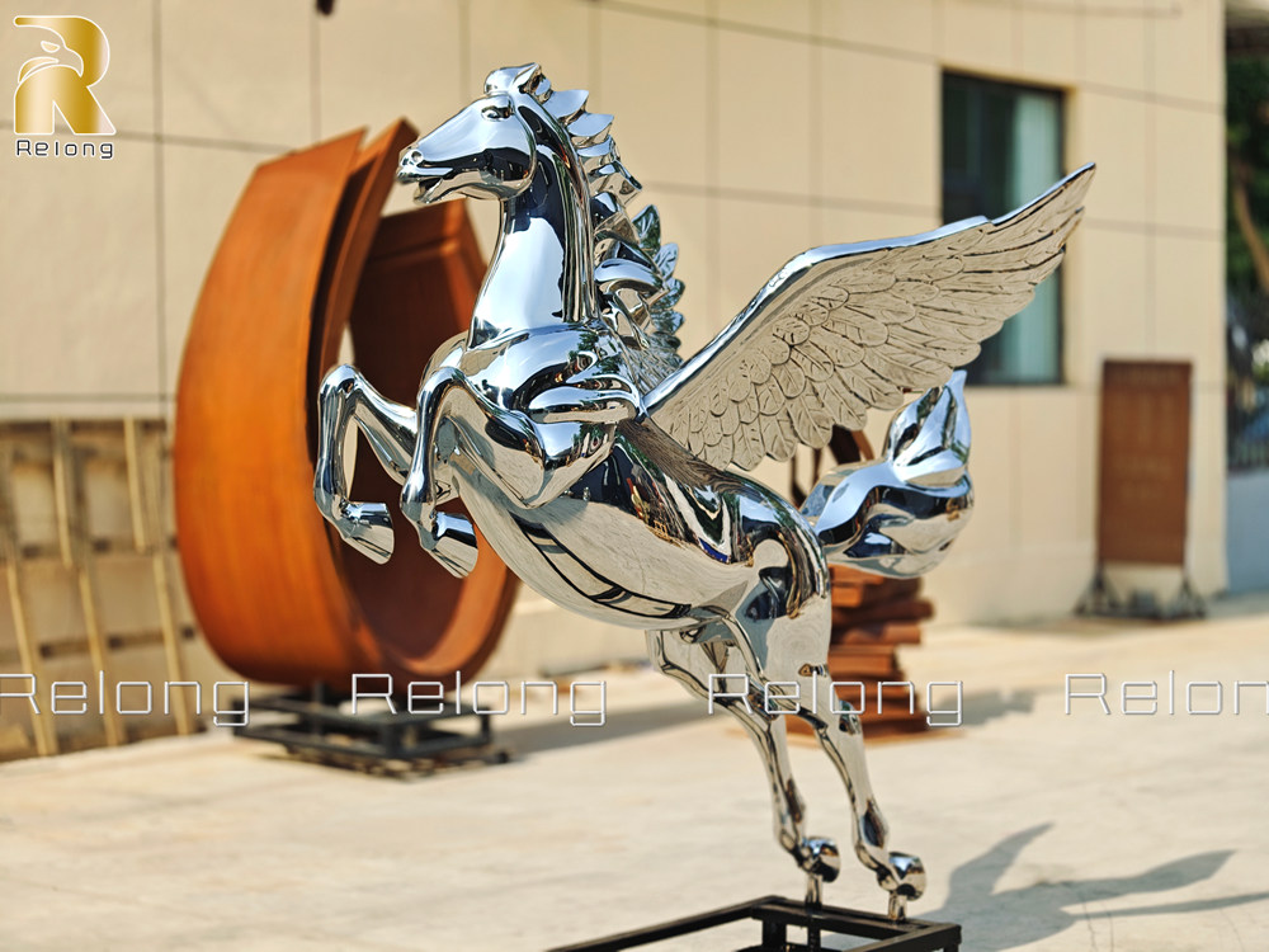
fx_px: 2566
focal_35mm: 70
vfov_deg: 21.0
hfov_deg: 27.8
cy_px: 476
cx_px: 634
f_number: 1.4
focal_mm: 16.53
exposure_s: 1/657
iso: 80
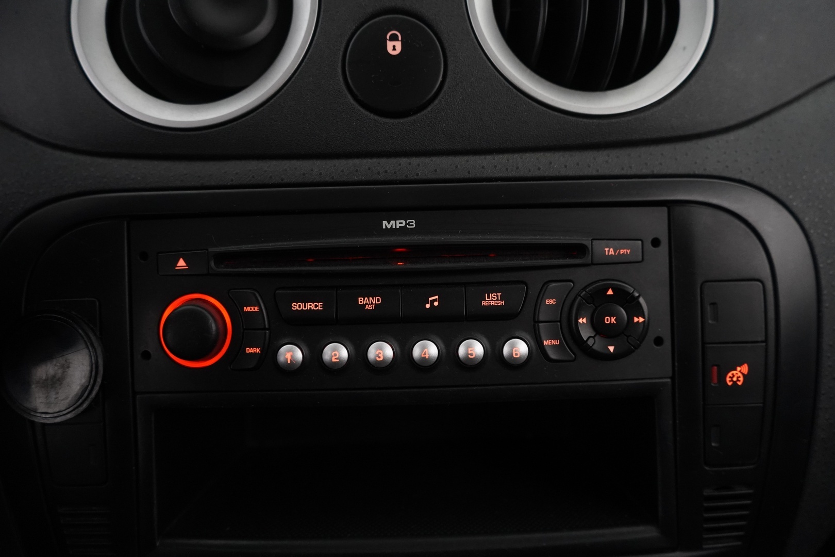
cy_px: 278
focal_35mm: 28
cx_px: 418
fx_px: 649
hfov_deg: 65.5
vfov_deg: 46.4
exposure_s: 1/60
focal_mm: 28
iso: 4000
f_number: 3.5
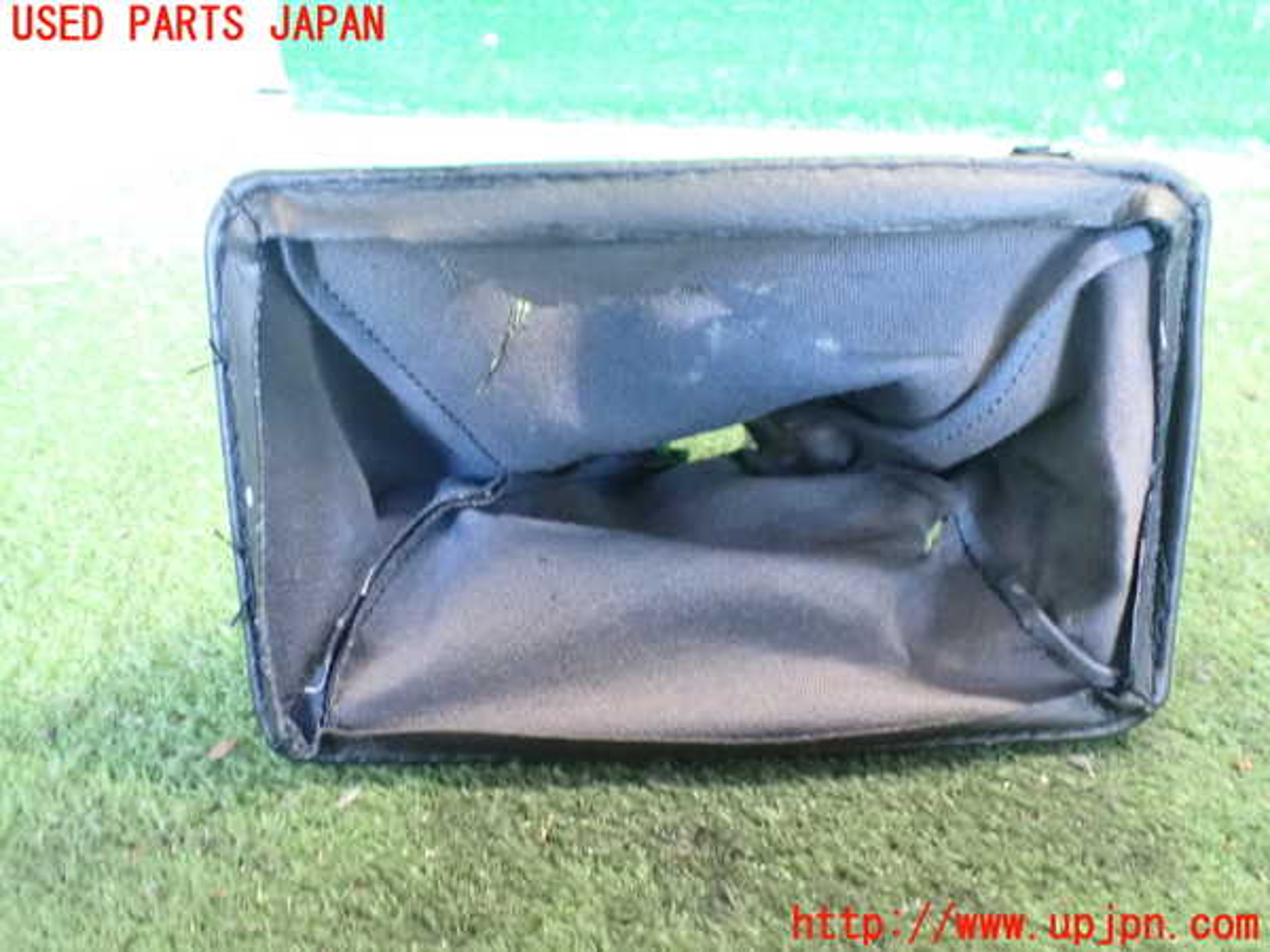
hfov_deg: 60.0
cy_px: 476
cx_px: 635
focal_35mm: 30
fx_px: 1101
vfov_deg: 46.8
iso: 1250
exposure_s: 1/30
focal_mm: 5.4
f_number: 2.3
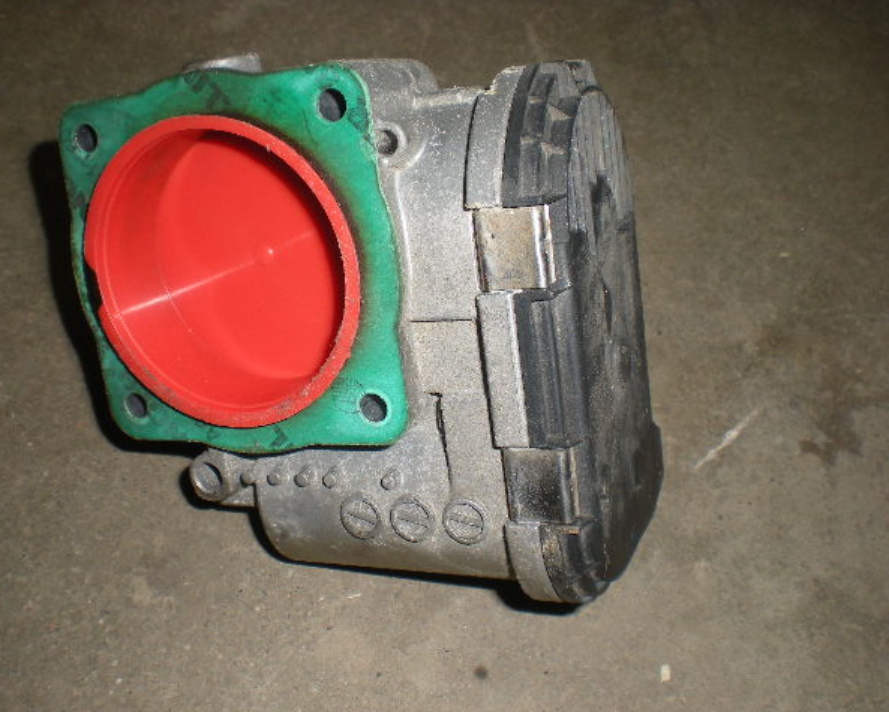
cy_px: 358
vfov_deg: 37.4
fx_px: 1053
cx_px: 411
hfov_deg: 45.7
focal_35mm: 40
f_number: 4.6
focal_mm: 6.3
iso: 64
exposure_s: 1/60
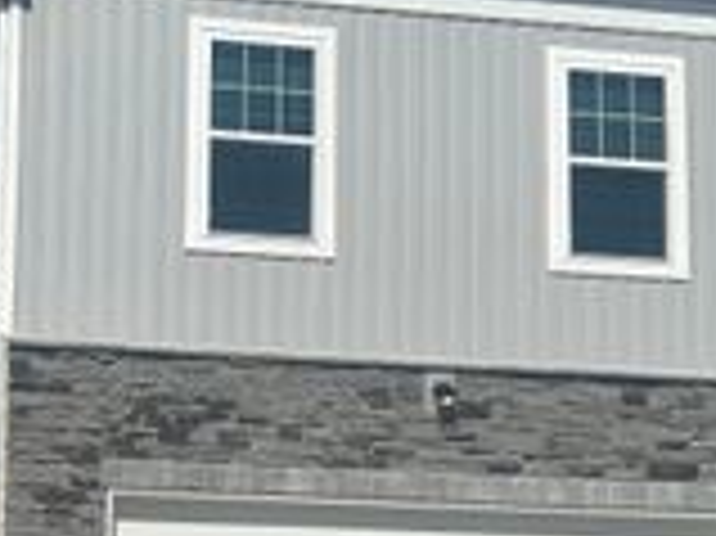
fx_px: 1695
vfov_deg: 17.7
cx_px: 59
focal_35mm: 82
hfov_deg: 23.2
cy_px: 466
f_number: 1.5
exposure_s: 1/8000
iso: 50
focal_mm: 5.7
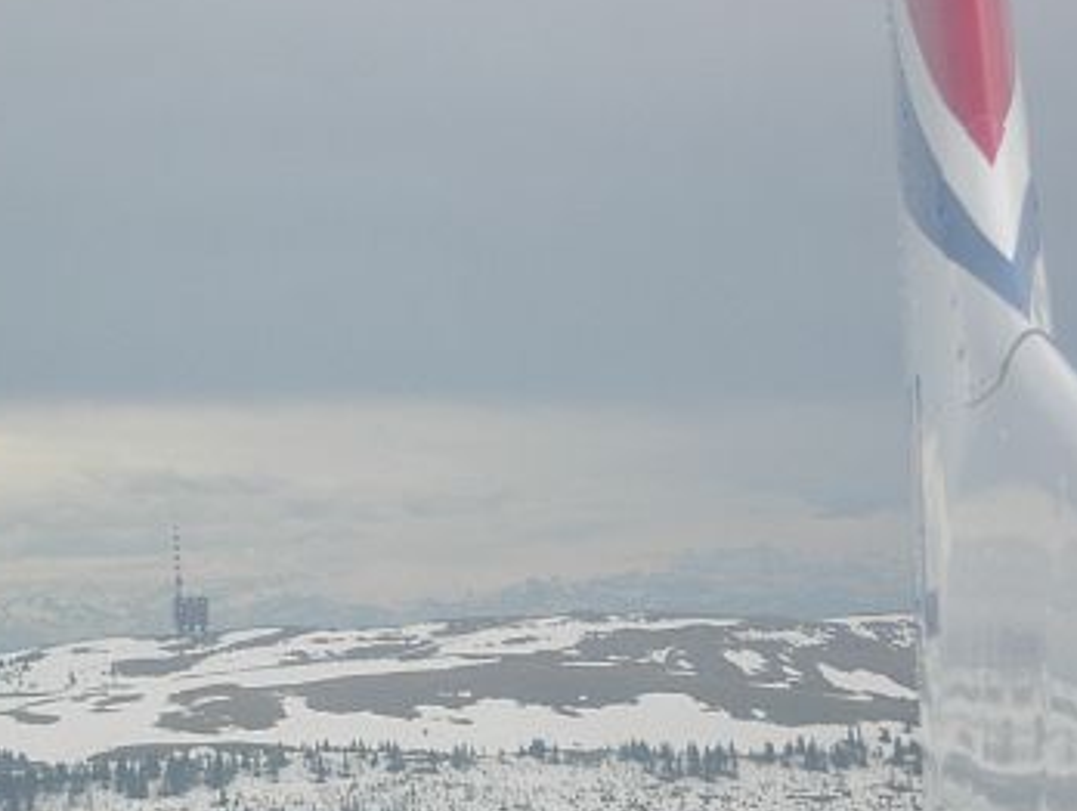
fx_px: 5234
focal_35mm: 168
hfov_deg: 11.7
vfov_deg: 8.8
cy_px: 580
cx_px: 313
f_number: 4.9
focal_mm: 23.4
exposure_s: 1/418
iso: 64
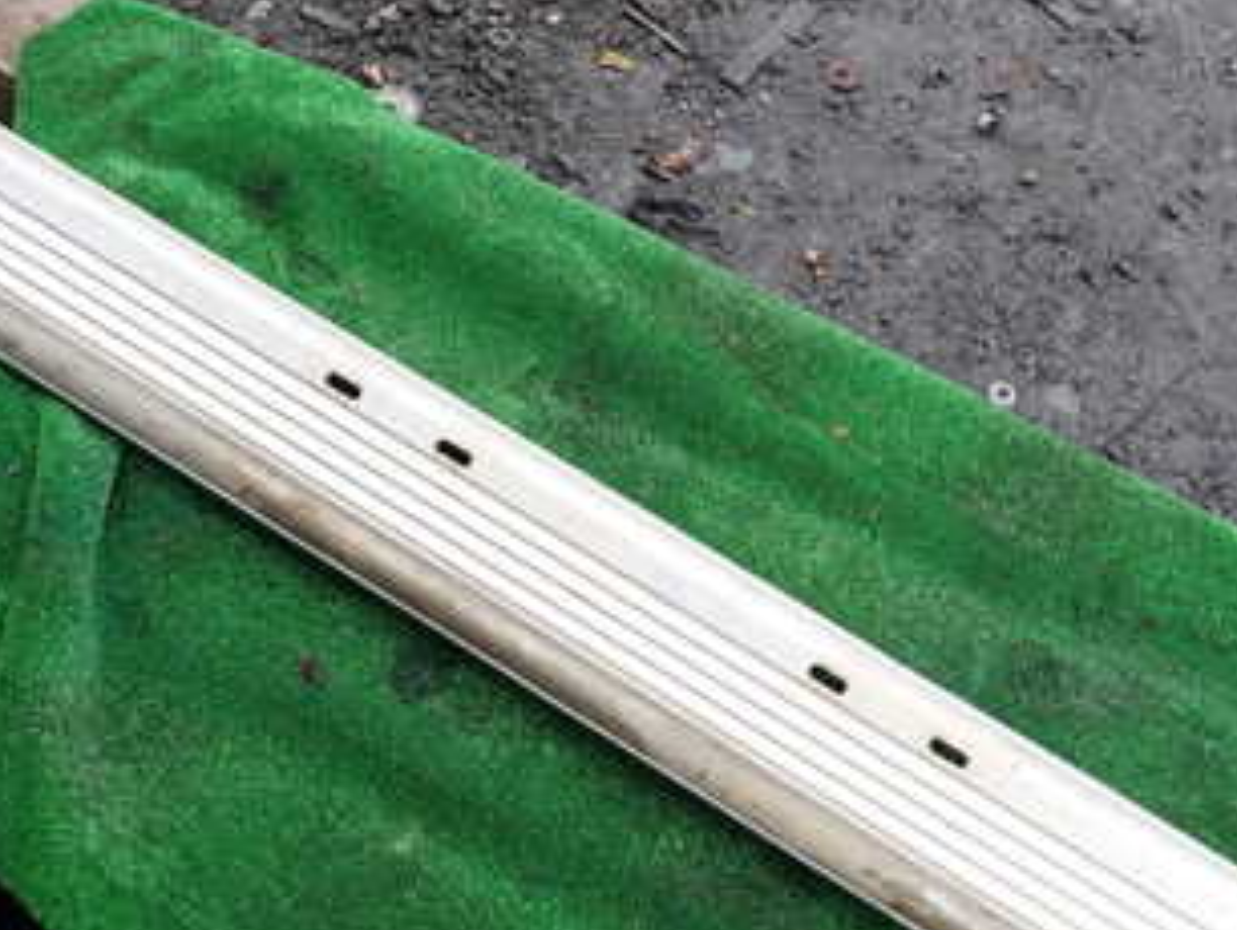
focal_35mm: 49
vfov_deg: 29.7
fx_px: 1752
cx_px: 800
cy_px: 514
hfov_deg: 38.5
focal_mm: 4.5
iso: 100
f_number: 2.8
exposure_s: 1/250
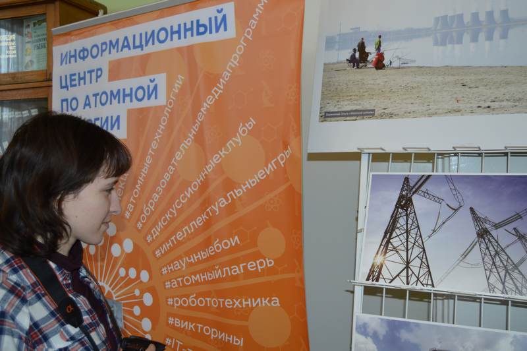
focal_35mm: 36
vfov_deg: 36.8
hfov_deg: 53.2
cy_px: 176
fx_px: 527
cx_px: 264
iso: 450
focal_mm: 24
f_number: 3.8
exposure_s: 1/60
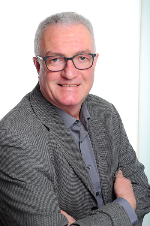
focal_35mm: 60
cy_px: 113
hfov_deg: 22.6
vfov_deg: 33.4
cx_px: 75
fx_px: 376
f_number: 6.3
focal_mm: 40
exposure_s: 1/200
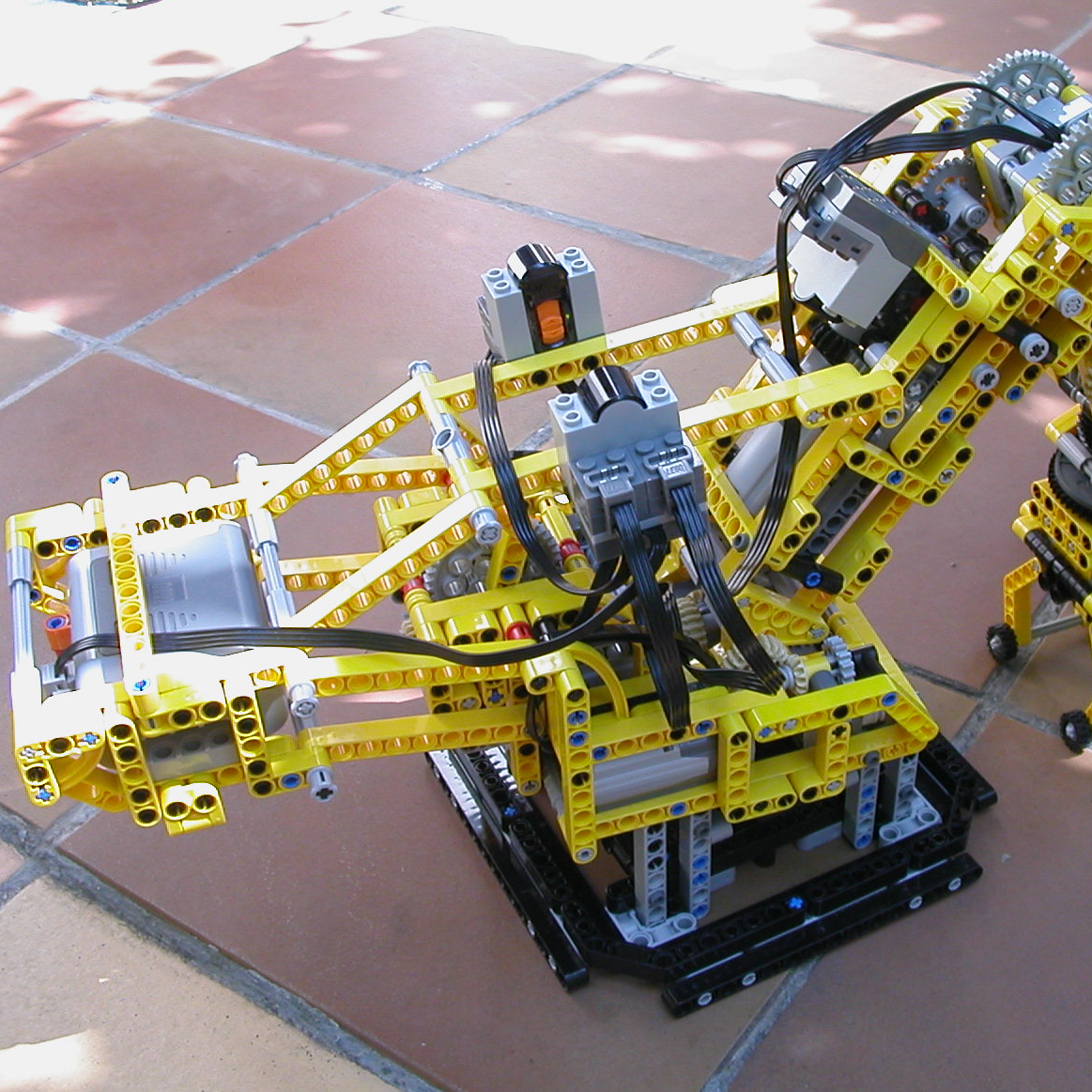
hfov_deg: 37.3
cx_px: 697
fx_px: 1606
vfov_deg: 37.6
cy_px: 534
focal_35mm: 45
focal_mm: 5.6
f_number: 2.7
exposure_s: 1/140
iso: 100
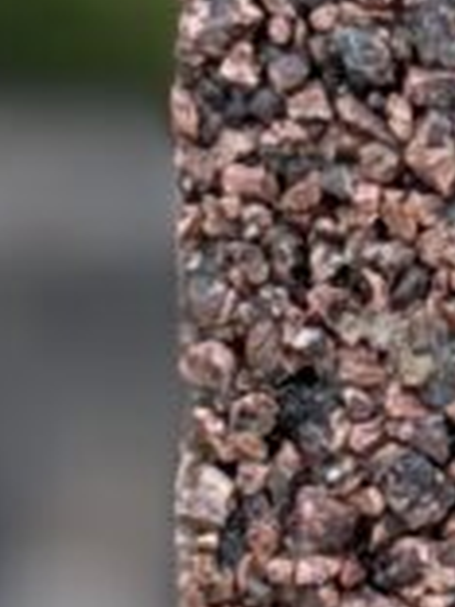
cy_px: 545
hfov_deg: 4.8
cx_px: 661
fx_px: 5398
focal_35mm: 308
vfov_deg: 6.4
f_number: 1.78
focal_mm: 6.76
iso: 80
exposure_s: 1/1085
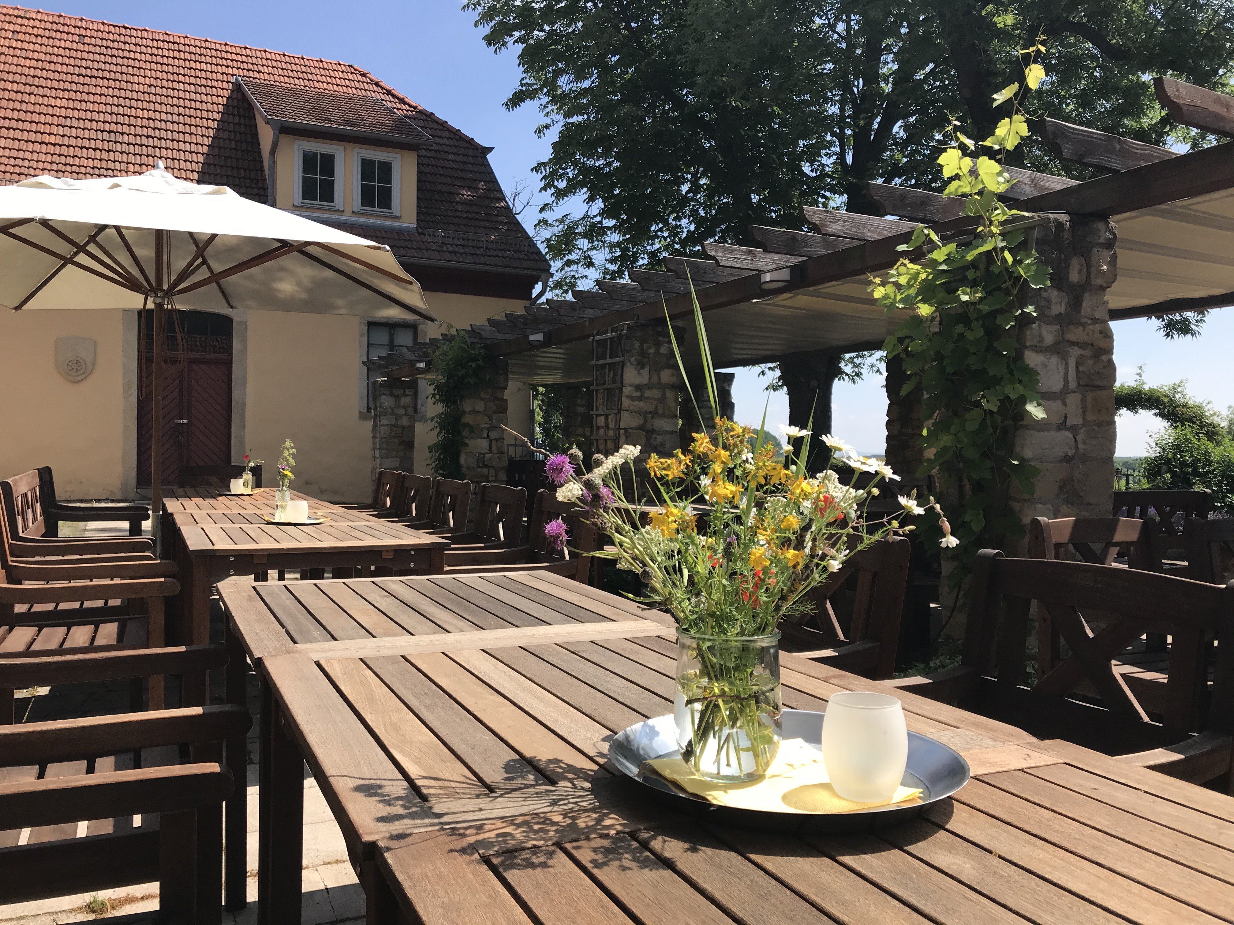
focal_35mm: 28
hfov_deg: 63.4
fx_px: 998
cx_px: 617
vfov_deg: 49.7
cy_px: 462
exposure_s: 1/1808
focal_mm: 3.99
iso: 20
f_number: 1.8
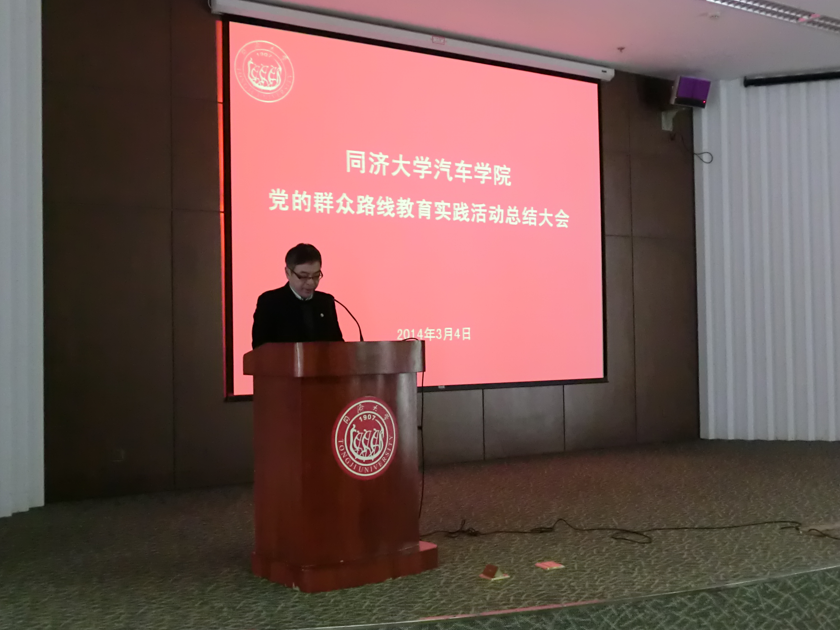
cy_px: 318
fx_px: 1092
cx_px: 411
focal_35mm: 45
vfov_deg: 32.2
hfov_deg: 42.1
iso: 800
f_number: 4.2
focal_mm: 7.87
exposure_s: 1/20
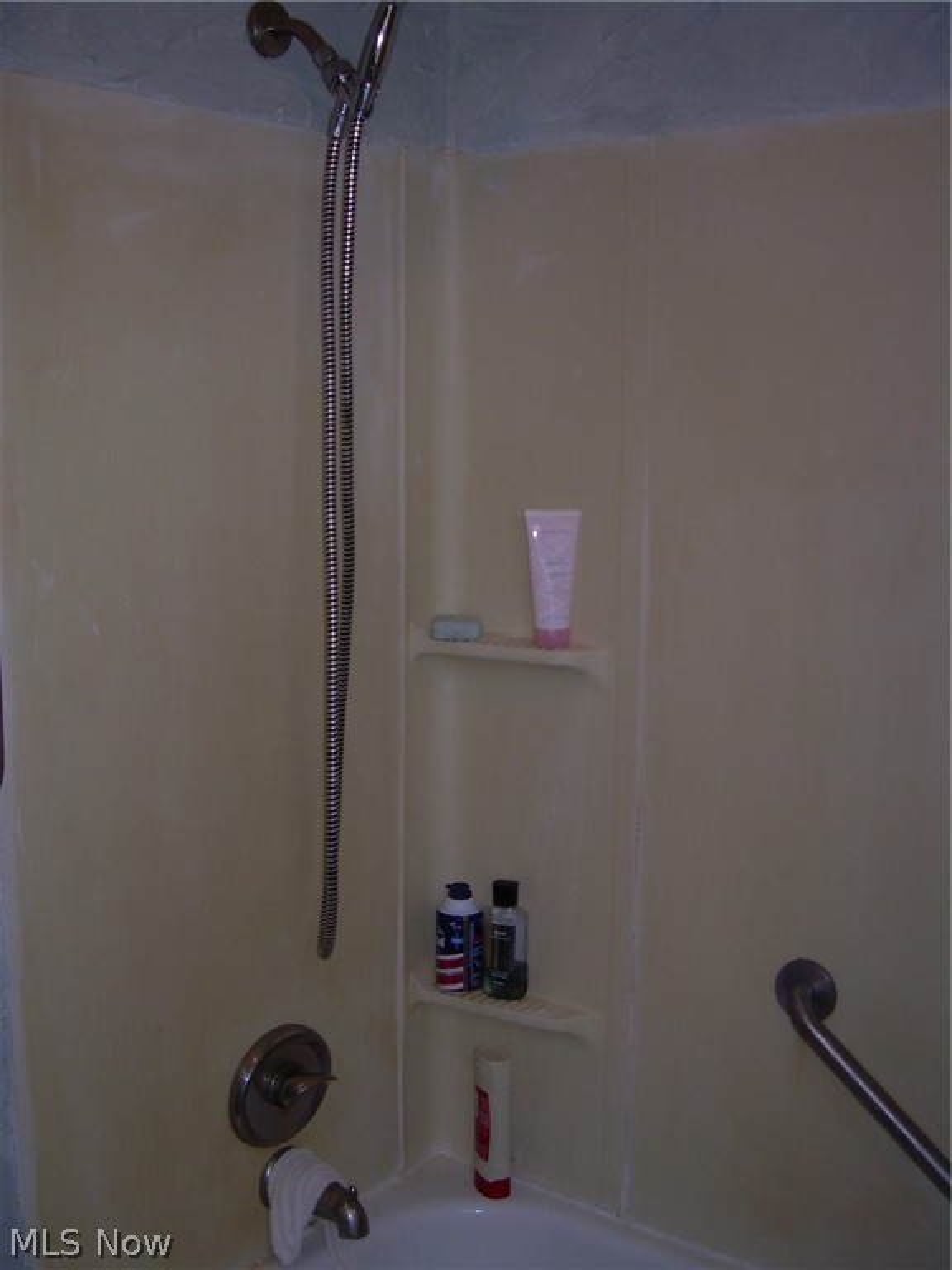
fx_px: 1393
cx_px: 476
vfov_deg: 49.0
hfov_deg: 37.7
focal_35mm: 38
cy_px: 635
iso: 50
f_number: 2.8
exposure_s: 1/60
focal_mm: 6.3
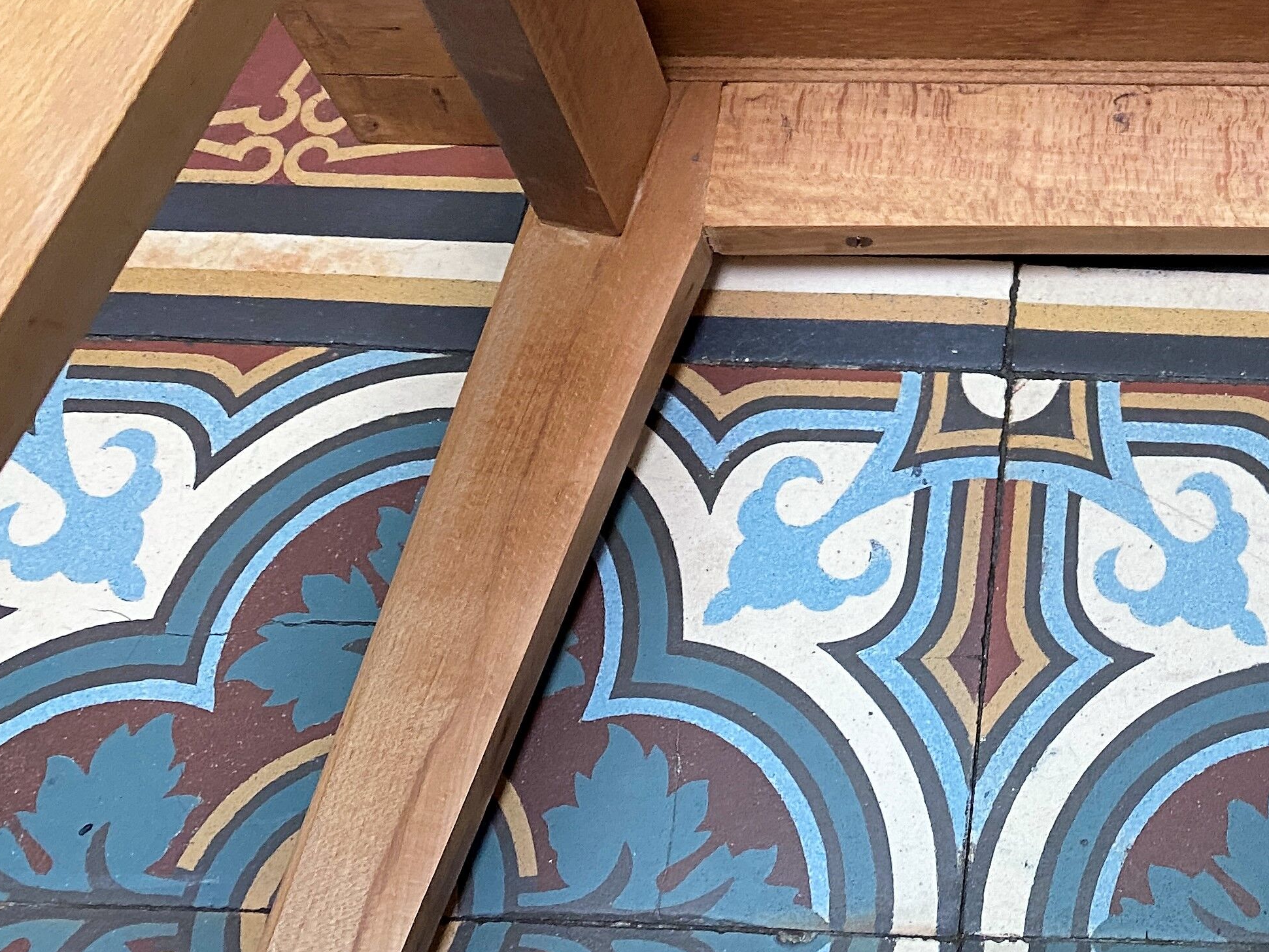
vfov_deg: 25.8
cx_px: 1207
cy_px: 21
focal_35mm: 54
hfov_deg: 33.2
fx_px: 1980
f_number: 1.8
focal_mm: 4.25
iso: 250
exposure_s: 1/50
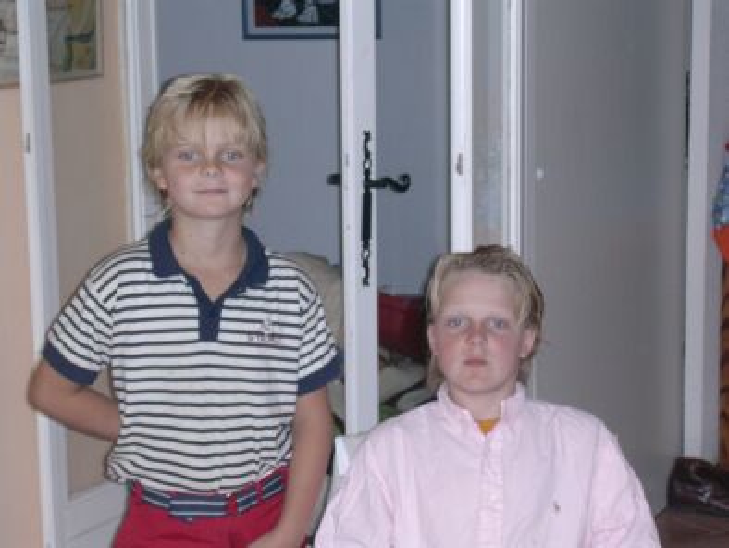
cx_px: 364
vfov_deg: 16.4
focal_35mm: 90
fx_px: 1897
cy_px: 274
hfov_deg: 21.8
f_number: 4.2
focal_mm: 13.7
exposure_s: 1/64
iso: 112
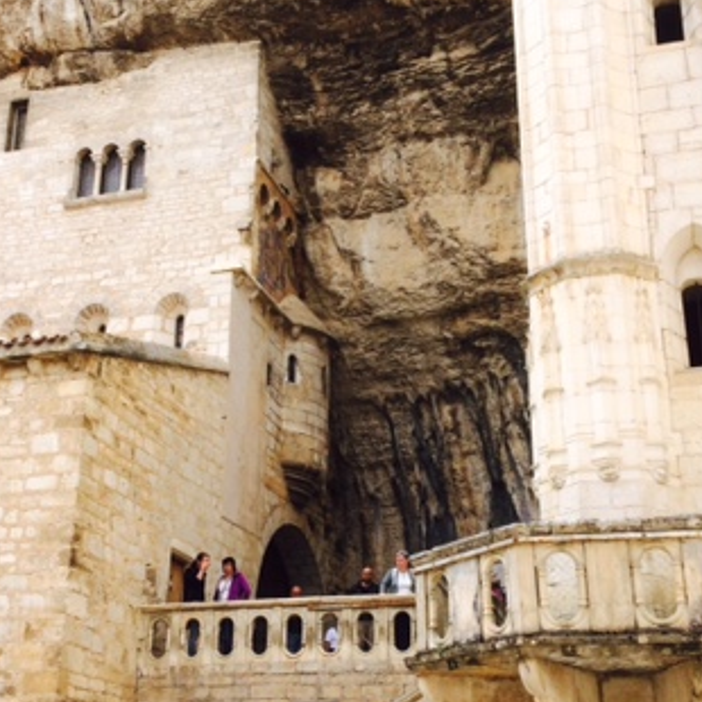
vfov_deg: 32.2
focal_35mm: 53
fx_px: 1216
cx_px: 297
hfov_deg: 32.1
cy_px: 326
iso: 32
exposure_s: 1/933
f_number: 2.2
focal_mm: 4.15
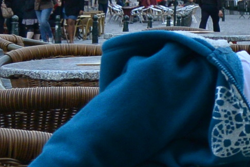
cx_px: 634
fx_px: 1036
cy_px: 99
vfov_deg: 9.2
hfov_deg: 11.1
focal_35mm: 149
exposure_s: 1/250
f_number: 3.5
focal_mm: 11
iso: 200
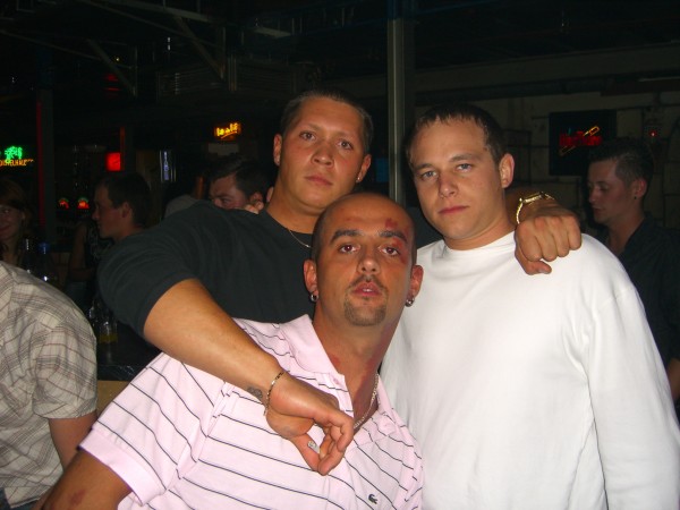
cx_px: 340
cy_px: 255
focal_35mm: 38
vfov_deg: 37.7
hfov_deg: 49.0
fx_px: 746
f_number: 2.8
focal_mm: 7.9
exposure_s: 1/60
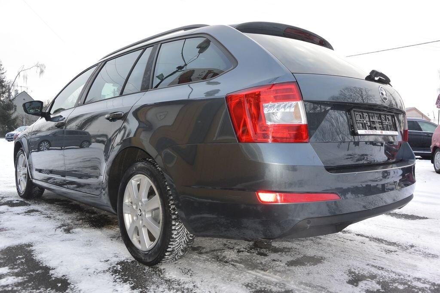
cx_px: 220
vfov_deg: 47.9
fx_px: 330
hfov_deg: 67.4
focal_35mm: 27
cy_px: 146
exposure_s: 1/160
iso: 160
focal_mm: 10
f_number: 3.5
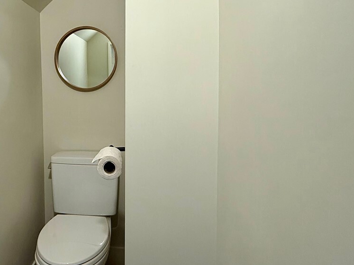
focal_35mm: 30
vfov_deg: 46.4
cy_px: 100
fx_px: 307
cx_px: 110
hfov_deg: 58.2
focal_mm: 2.22
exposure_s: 1/120
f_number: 2.2
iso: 160
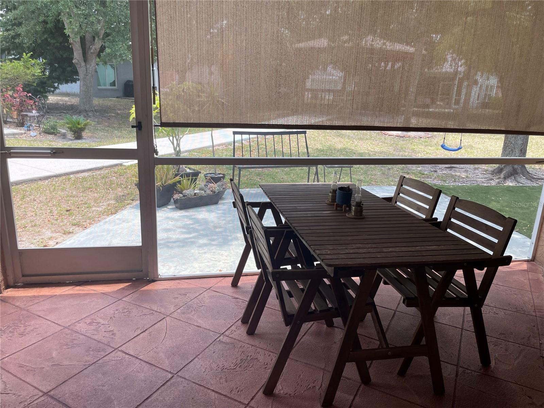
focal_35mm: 26
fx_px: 409
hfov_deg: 67.3
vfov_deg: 53.1
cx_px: 272
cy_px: 204
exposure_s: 1/493
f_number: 1.6
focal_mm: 4.2
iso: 32
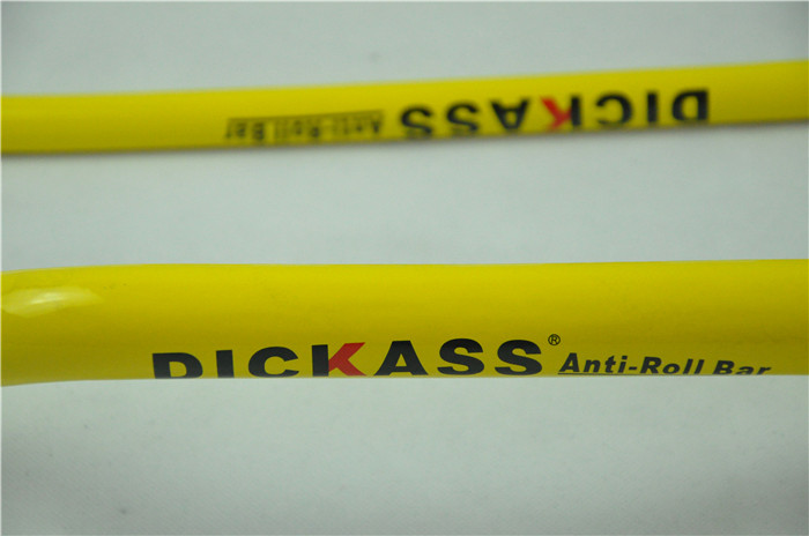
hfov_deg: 16.1
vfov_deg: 10.7
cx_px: 404
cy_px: 268
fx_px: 2860
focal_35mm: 128
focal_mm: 85
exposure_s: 1/800
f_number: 5.6
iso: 3200
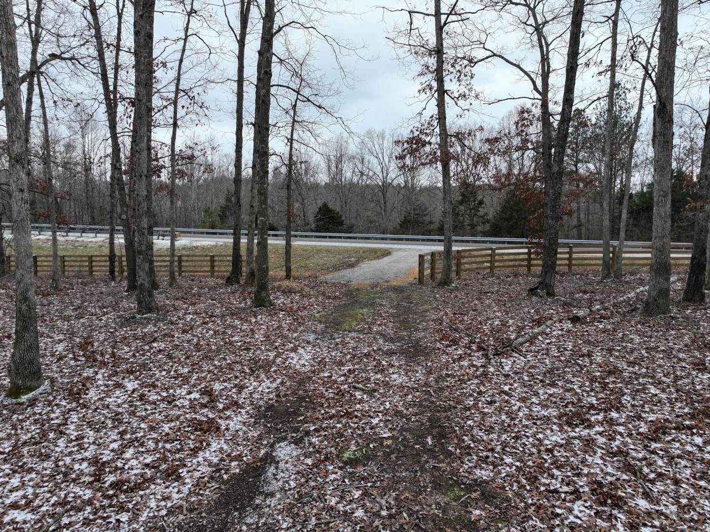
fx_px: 492
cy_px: 266
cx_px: 355
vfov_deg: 56.8
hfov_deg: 71.6
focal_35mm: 24
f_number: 2.8
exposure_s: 1/320
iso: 230
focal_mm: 12.29
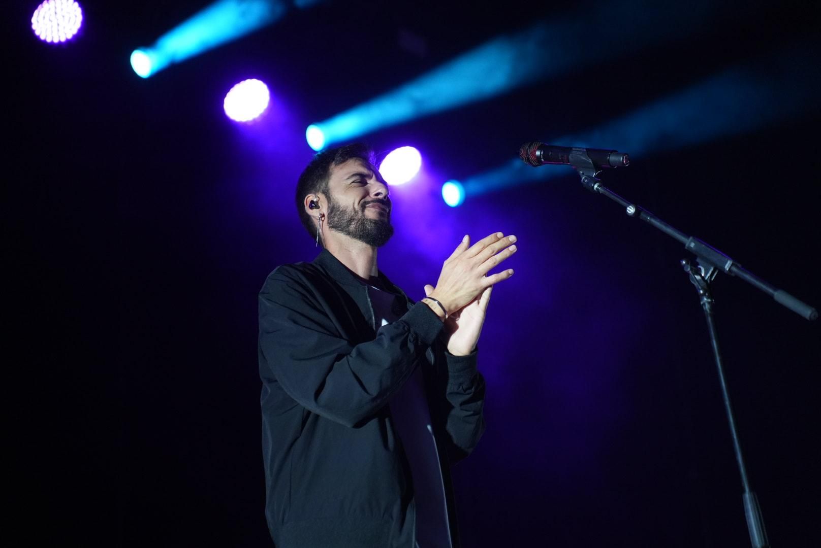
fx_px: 1712
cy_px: 274
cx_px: 410
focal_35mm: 75
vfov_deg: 18.2
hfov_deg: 27.0
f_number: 2.8
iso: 3200
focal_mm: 75
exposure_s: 1/640
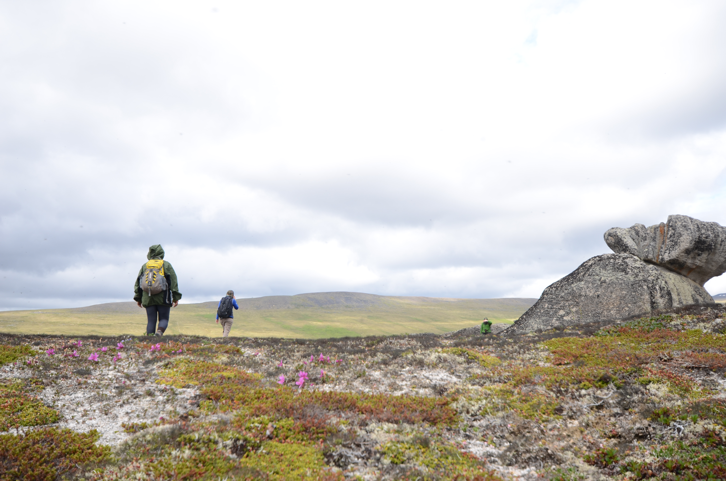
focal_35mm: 36
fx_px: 724
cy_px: 240
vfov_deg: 36.7
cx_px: 363
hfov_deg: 53.2
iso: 160
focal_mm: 24
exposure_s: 1/250
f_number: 5.6
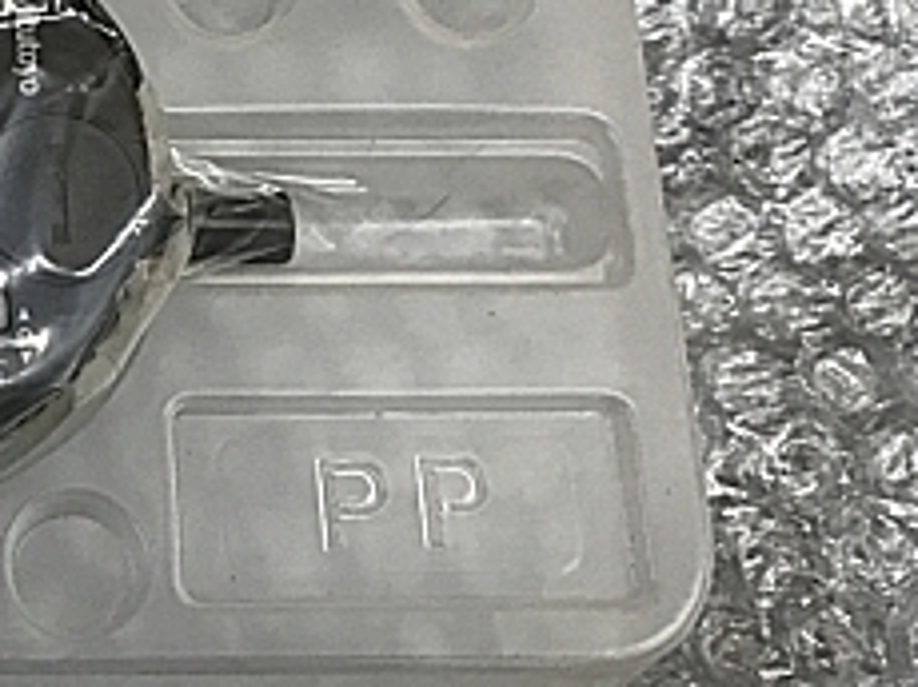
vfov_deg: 18.3
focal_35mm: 78
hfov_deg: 23.5
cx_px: -88
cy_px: -36
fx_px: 2066
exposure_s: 1/30
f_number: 1.8
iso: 32
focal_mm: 3.99
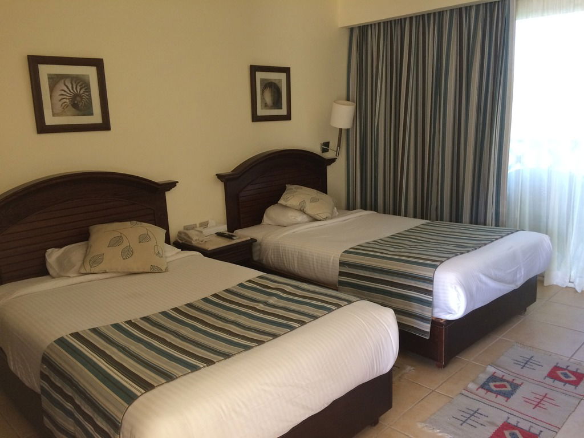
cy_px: 219
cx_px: 292
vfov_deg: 48.2
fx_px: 489
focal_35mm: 29
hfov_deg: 61.7
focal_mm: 4.15
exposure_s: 1/33
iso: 160
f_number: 2.2
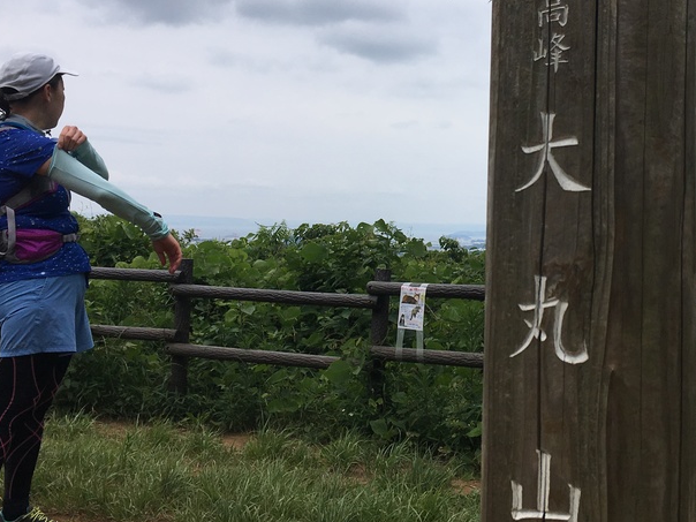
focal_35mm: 48
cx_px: 441
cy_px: 190
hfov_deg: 39.4
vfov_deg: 30.1
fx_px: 965
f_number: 2.2
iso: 25
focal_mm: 4.15
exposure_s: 1/2747
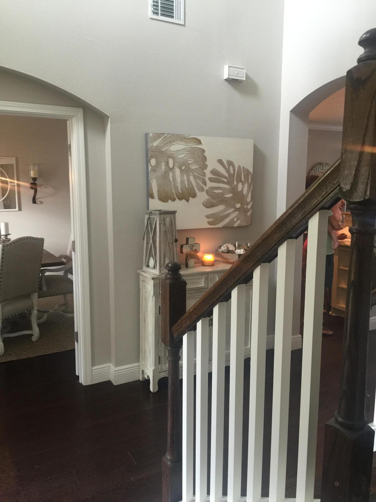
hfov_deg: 48.2
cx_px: 188
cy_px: 251
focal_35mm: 29
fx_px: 420
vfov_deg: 61.7
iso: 80
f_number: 2.2
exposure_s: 1/15
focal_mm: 4.15
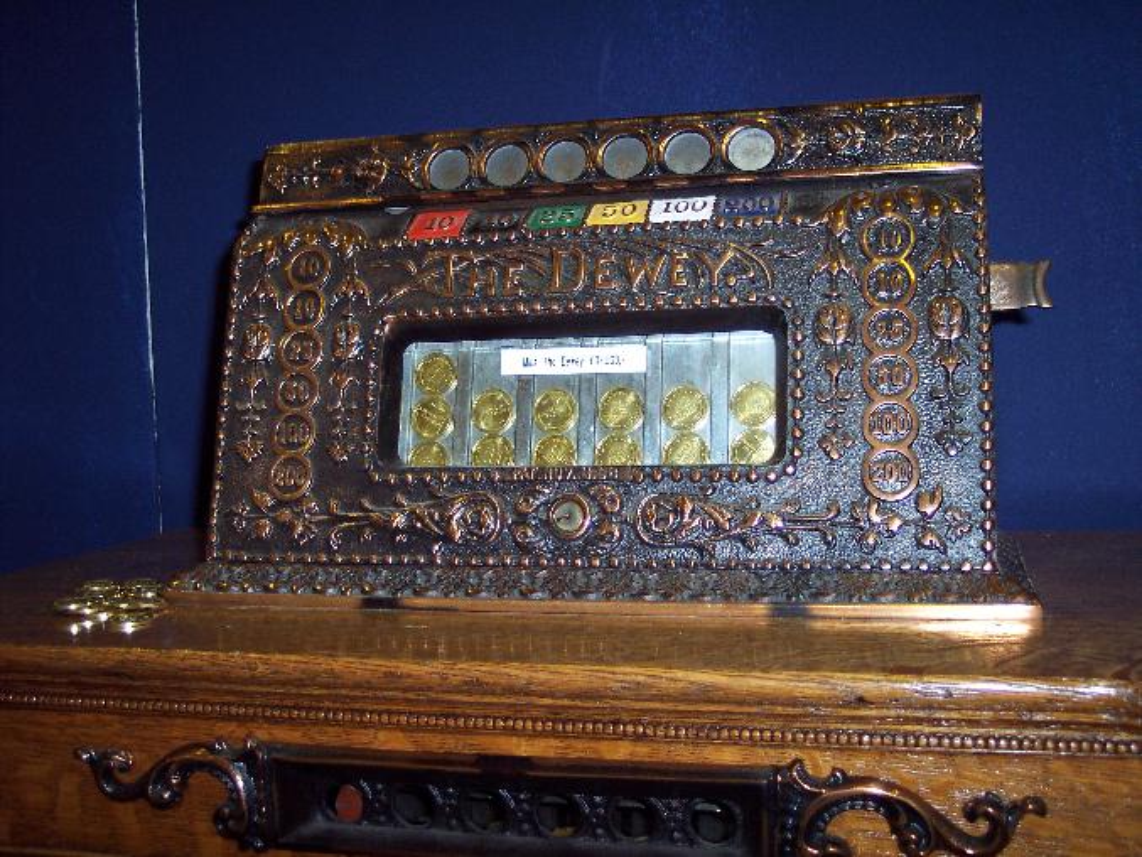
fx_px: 1254
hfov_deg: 49.0
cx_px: 571
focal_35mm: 38
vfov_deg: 37.7
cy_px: 428
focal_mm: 8
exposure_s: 1/30
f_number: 2.8
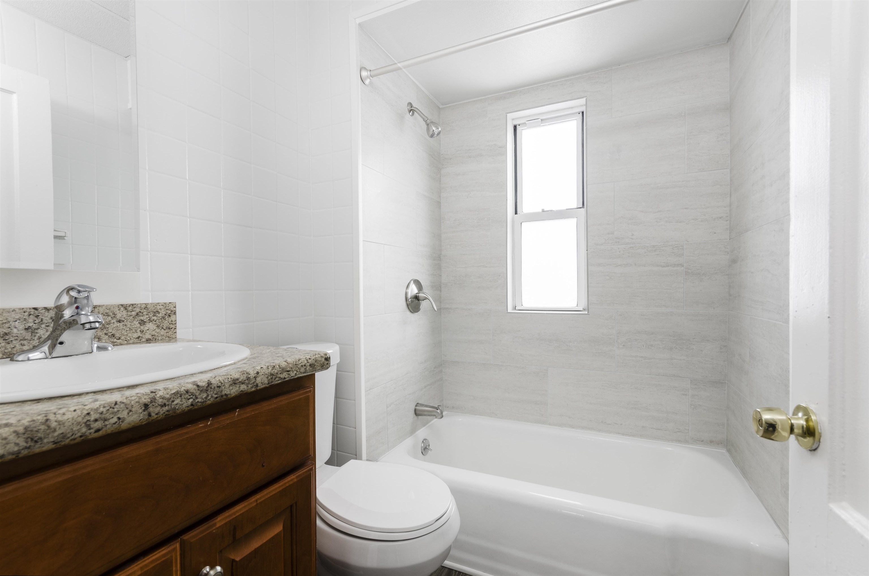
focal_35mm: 15
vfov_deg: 77.1
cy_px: 288
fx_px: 361
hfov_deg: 100.5
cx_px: 434
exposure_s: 1/15
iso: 100
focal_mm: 10
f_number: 10
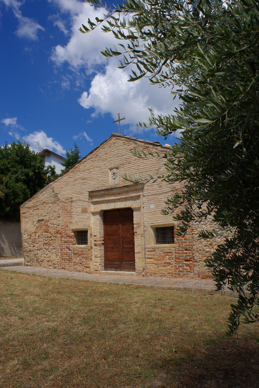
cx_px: 130
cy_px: 194
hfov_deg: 46.4
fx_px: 302
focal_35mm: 28
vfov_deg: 65.5
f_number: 3.5
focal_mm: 28
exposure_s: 1/400
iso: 100
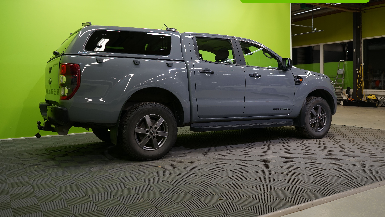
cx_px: 191
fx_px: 327
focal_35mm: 32
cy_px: 87
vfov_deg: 36.5
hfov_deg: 61.0
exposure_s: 1/25
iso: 500
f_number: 6.3
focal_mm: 30
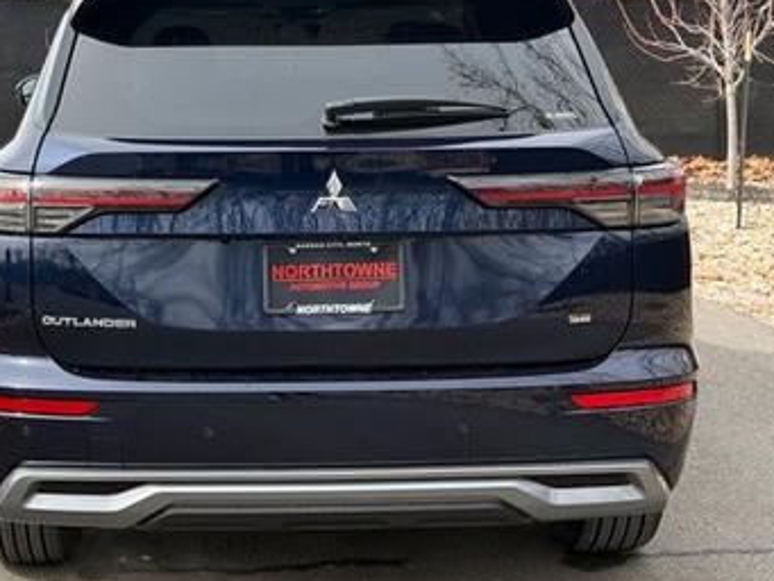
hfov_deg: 27.3
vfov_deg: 20.7
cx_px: 272
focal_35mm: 71
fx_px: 1588
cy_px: 275
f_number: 1.78
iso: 80
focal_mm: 6.76
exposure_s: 1/1715
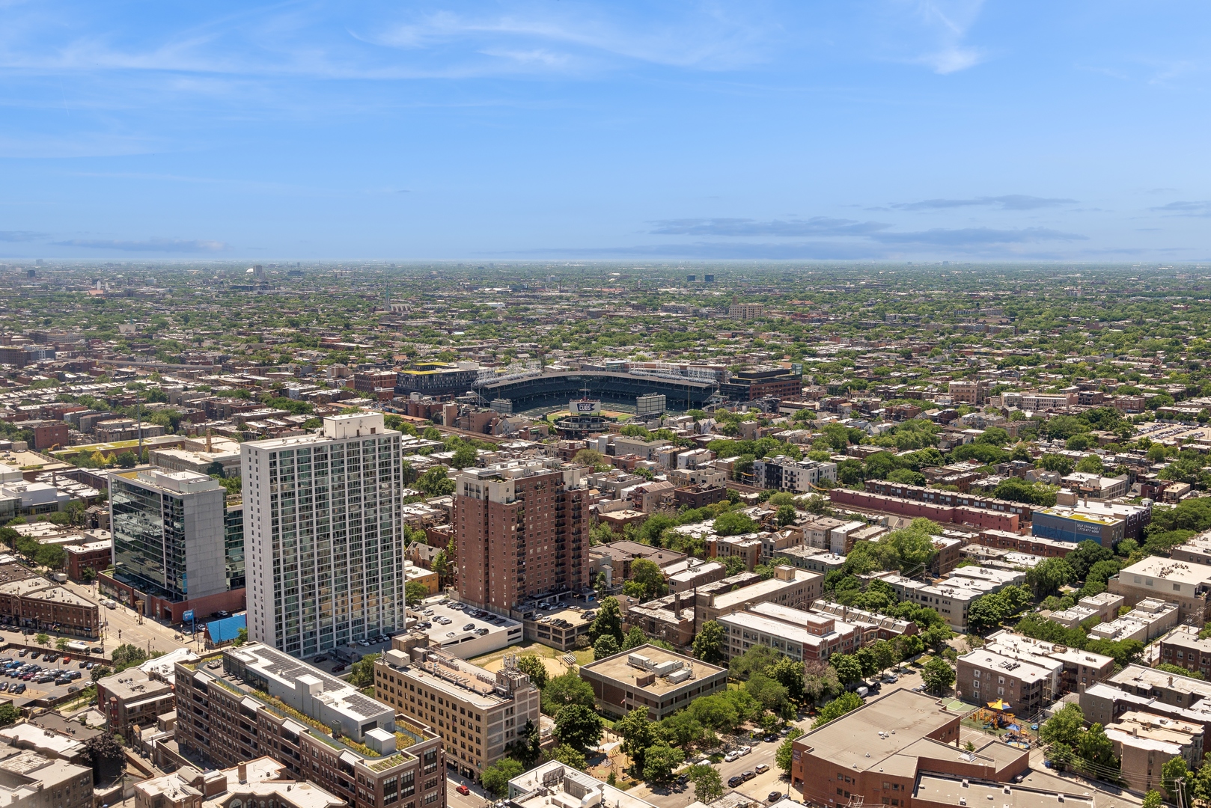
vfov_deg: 37.9
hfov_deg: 54.4
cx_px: 606
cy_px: 404
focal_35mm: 35
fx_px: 1178
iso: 200
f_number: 8
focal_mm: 35
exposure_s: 1/1600
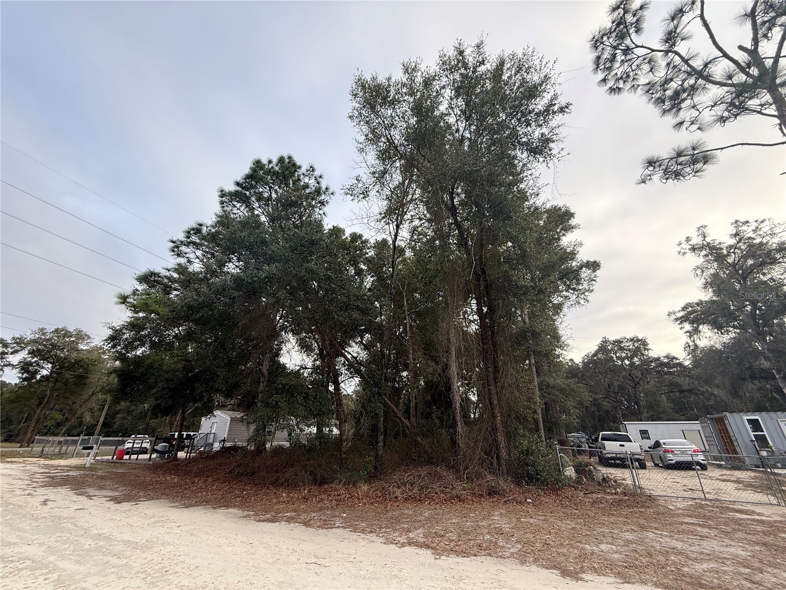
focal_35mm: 14
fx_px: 318
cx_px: 393
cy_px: 295
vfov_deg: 85.7
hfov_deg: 102.1
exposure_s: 1/202
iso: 64
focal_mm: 2.22
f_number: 2.2
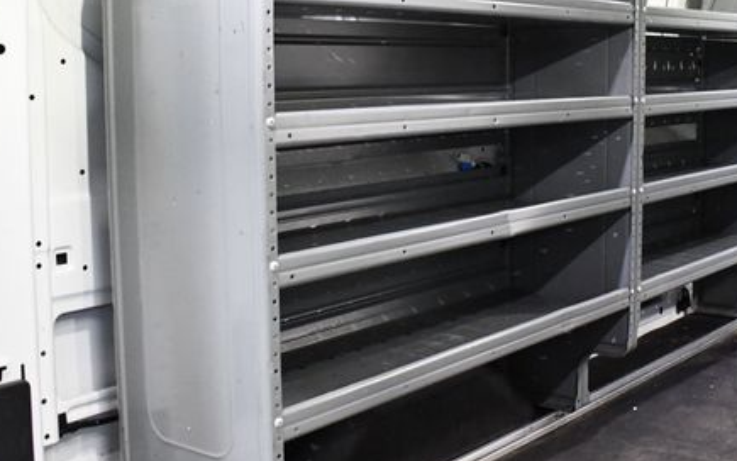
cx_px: 517
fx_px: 1085
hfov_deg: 36.9
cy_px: 166
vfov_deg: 23.9
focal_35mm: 54
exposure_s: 1/125
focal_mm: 18
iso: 3200
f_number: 3.5
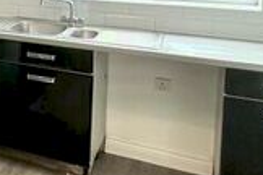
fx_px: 460
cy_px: -23
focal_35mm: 63
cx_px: -133
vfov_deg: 20.4
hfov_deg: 24.6
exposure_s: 1/99
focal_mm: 2.22
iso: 200
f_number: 2.2
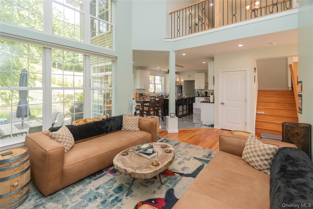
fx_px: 130
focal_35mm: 15
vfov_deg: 77.3
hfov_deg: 100.4
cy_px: 104
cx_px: 156
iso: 250
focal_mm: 10
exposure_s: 1/60
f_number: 4.5
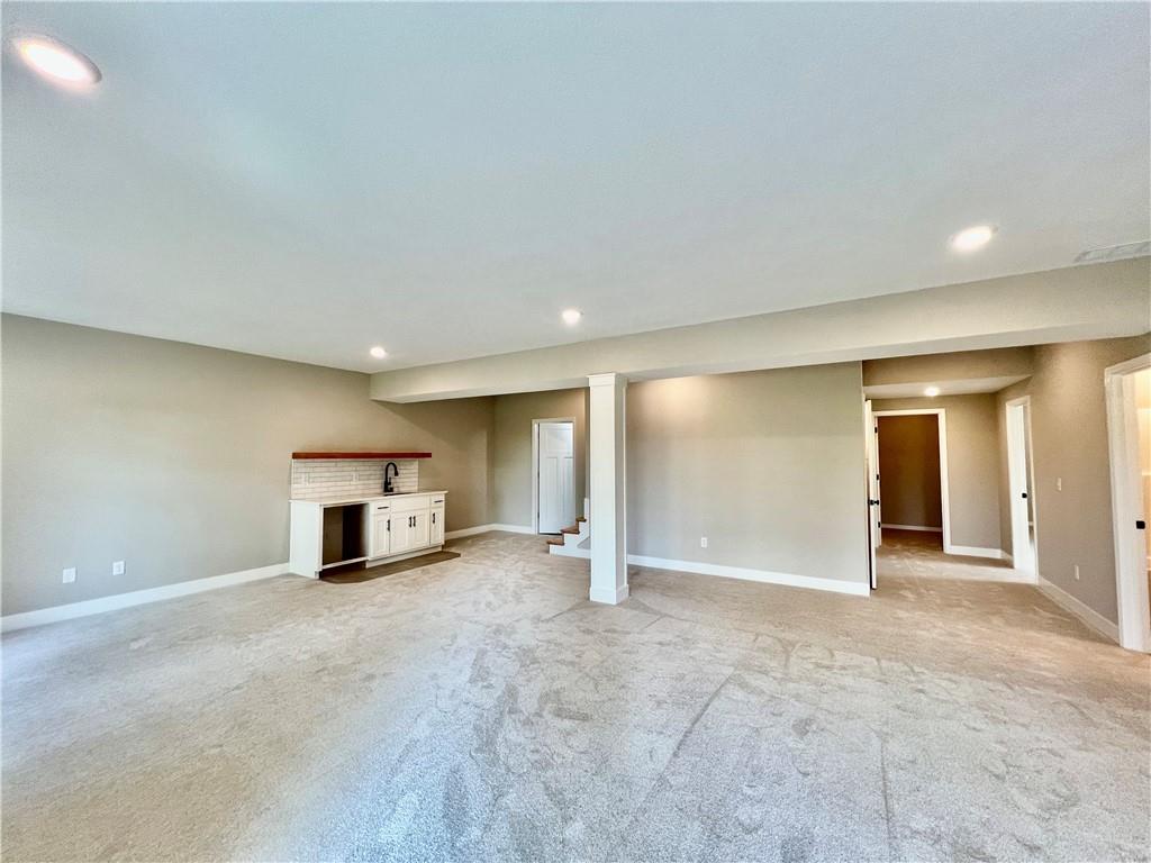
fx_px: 432
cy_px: 432
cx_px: 576
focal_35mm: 13
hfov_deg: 106.2
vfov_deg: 89.9
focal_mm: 1.57
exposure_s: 1/120
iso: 125
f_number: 1.8
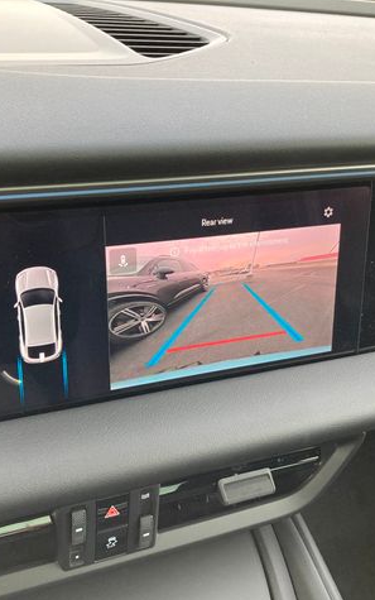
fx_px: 654
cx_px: 169
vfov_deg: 49.3
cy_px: 302
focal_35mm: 40
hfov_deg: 32.0
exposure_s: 1/120
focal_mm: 3.99
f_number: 1.8
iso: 64
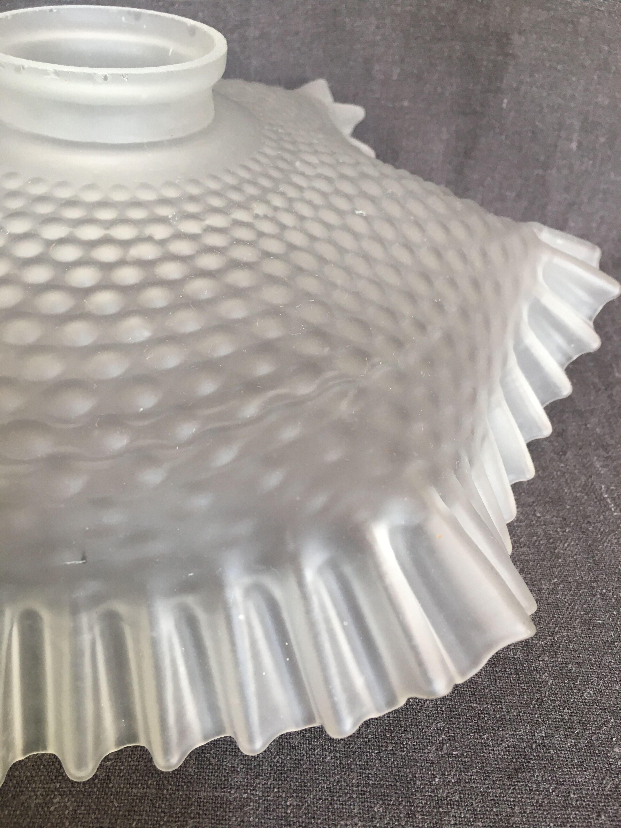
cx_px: 310
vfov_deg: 61.7
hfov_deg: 48.2
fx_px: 694
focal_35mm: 29
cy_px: 414
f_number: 2.2
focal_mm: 4.15
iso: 80
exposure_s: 1/33
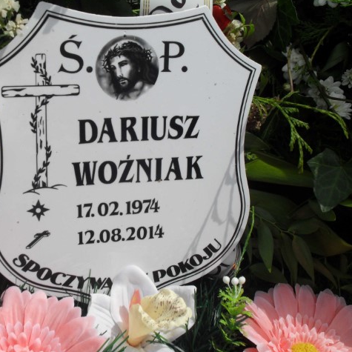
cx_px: 139
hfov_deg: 33.9
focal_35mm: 50
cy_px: 175
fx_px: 575
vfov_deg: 34.0
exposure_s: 1/350
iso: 100
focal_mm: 7.5
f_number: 9.2
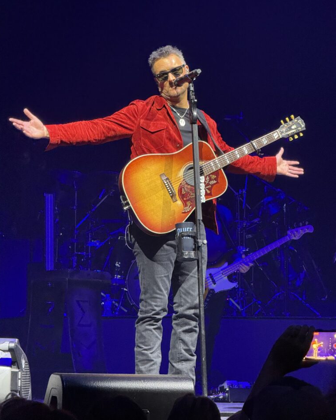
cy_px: 203
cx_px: 167
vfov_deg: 15.3
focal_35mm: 126
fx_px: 1566
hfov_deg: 12.2
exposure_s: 1/53
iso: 640
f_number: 2.8
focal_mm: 15.66
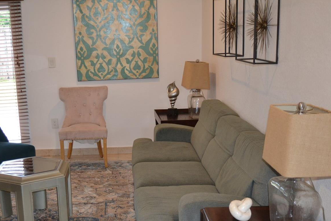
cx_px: 135
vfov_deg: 26.8
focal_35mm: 50
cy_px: 152
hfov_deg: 39.5
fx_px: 460
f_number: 4
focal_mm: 24
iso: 560
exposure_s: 1/60
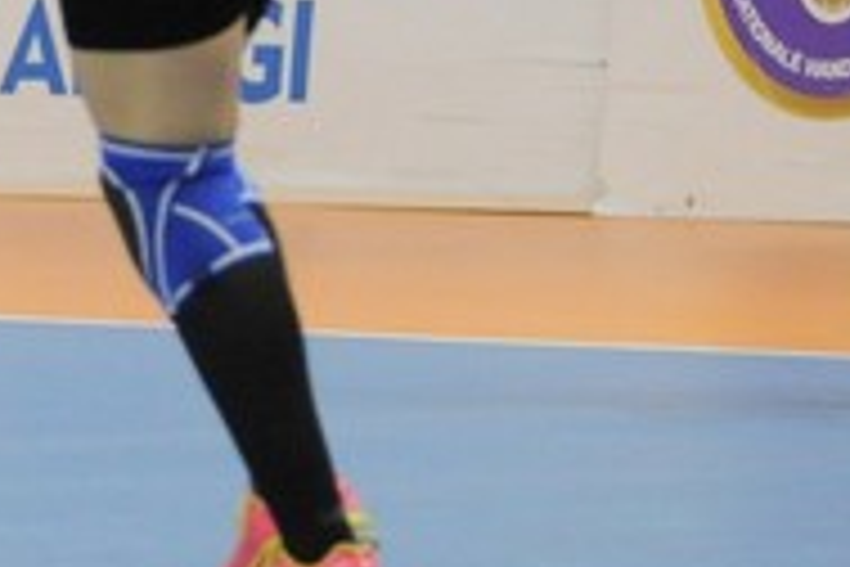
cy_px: 304
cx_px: -652
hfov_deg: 2.7
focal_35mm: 770
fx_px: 18174
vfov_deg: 1.8
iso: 2000
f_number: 2.8
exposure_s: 1/400
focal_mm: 145
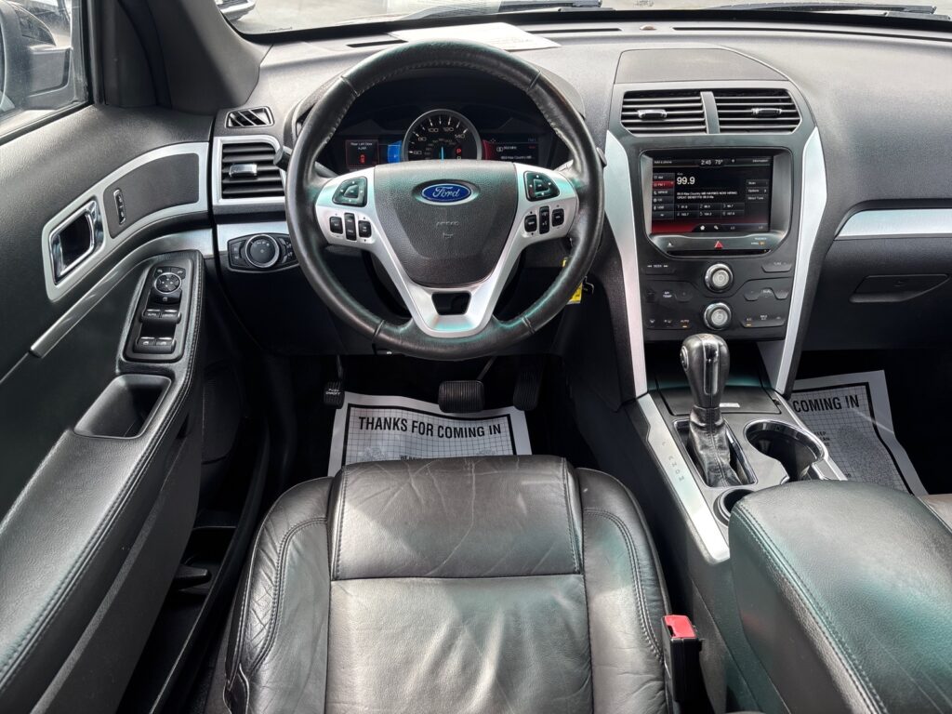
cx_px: 476
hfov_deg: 67.3
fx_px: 715
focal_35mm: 26
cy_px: 357
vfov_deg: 53.1
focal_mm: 5.96
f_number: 1.6
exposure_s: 1/121
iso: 40
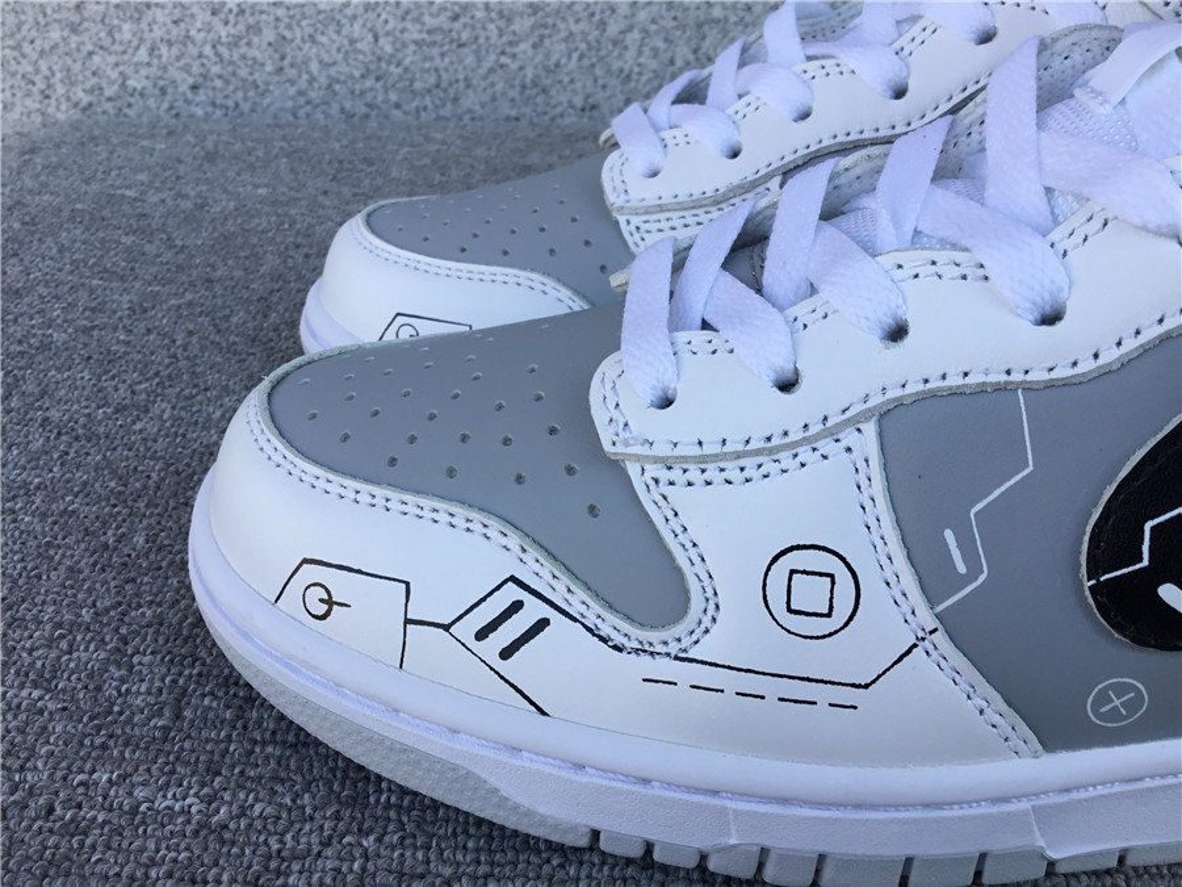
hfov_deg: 58.4
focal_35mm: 31
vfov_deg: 45.4
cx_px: 591
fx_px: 1059
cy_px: 444
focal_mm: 3.3
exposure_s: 1/207
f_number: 2.4
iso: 25
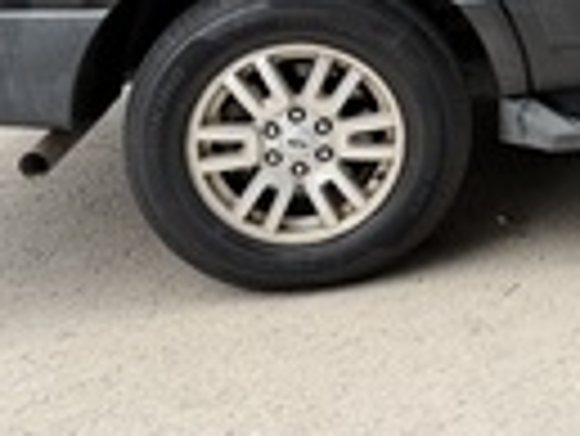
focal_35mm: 85
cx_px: 690
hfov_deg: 21.4
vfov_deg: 16.4
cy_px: -137
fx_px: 1426
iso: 80
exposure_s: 1/1211
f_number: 1.78
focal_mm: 6.76
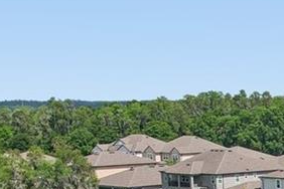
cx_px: 495
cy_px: 320
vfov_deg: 10.4
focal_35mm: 125
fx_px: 986
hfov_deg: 14.6
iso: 110
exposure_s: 1/2500
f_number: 2.8
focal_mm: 8.4
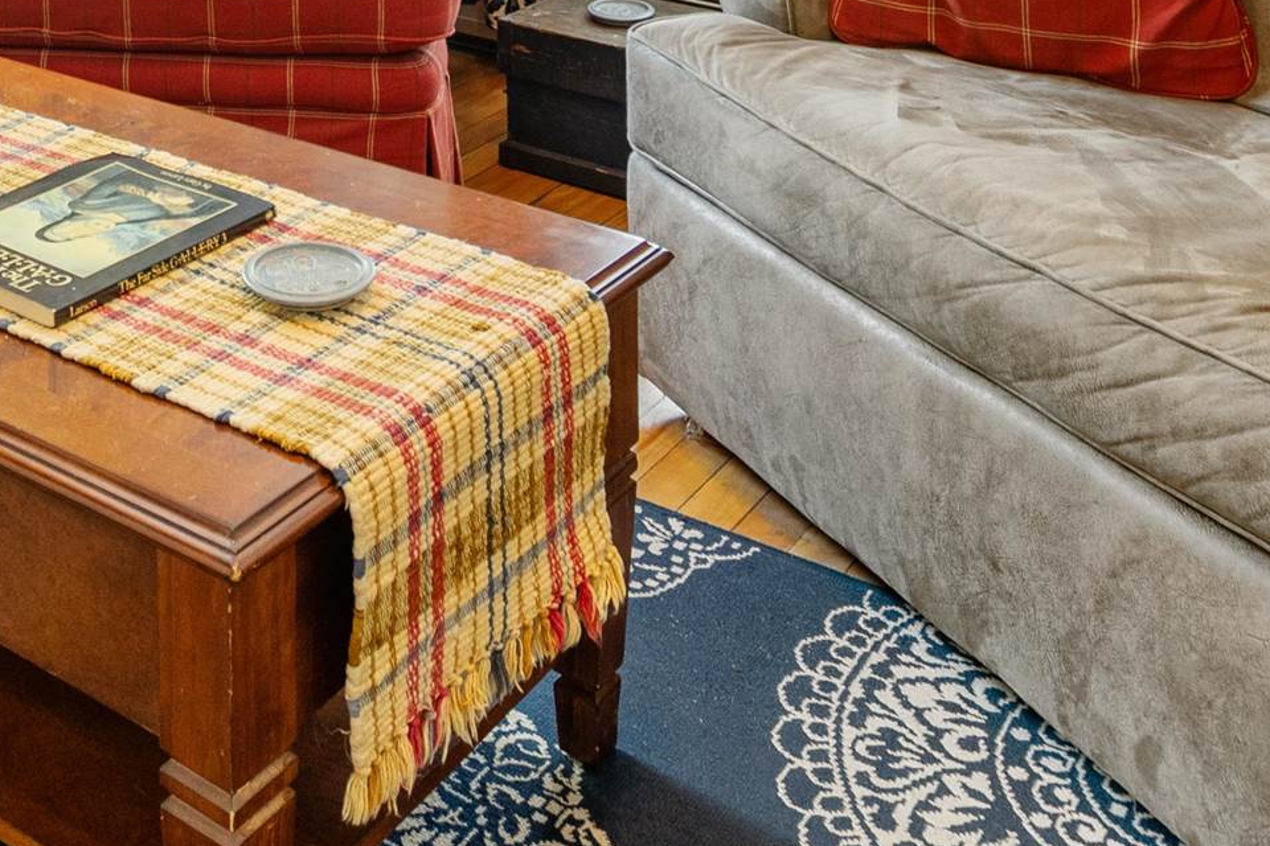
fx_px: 1693
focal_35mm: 48
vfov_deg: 22.2
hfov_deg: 40.1
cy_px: -481
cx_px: 329
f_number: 5.6
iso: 100
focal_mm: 10
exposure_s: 1/20
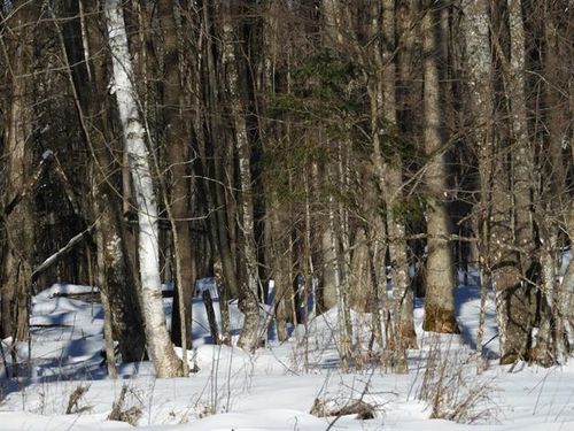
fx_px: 3648
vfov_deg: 6.8
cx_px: 287
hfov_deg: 9.0
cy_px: 216
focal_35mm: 220
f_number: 5.3
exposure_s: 1/800
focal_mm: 39.4
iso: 100
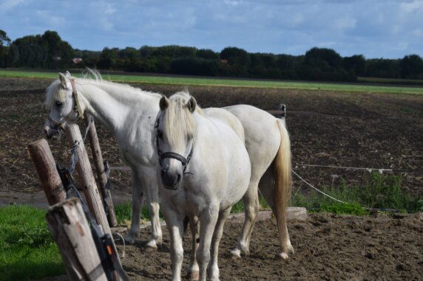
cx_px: 212
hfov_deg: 16.7
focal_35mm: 123
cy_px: 140
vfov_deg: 11.1
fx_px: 1445
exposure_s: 1/500
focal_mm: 82
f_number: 11
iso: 200
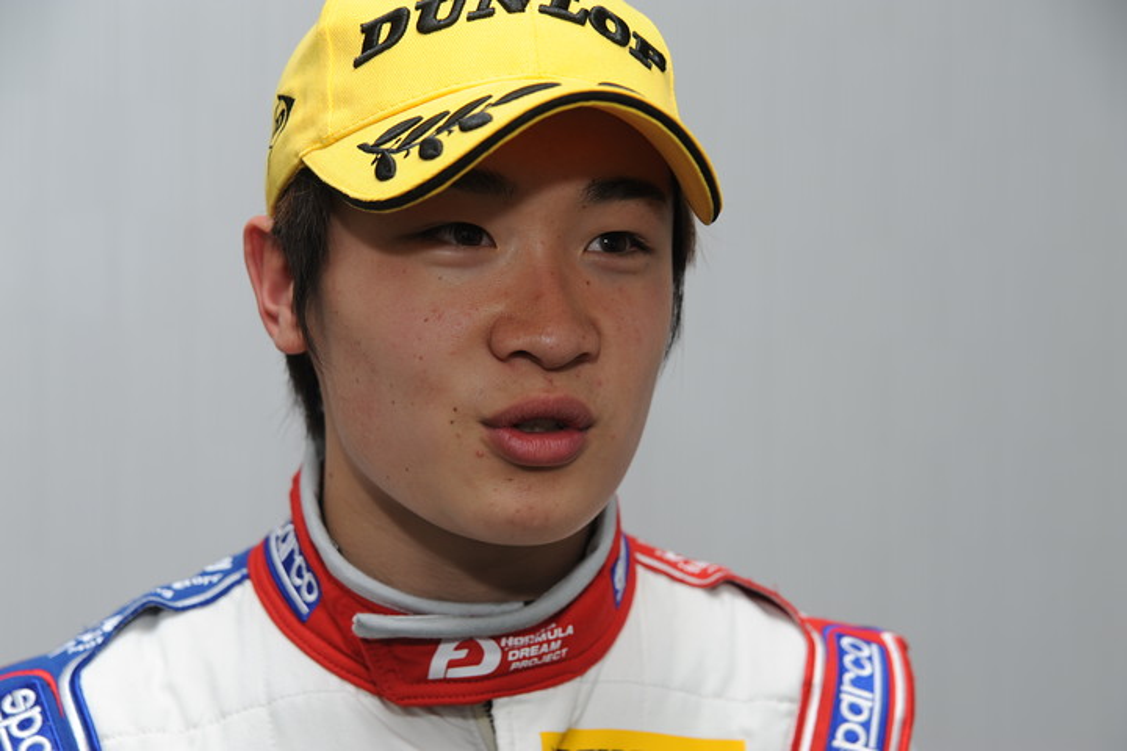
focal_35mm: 75
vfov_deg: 18.2
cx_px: 564
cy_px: 376
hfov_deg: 27.0
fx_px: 2348
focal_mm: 75
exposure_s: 1/60
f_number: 4.8
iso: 200
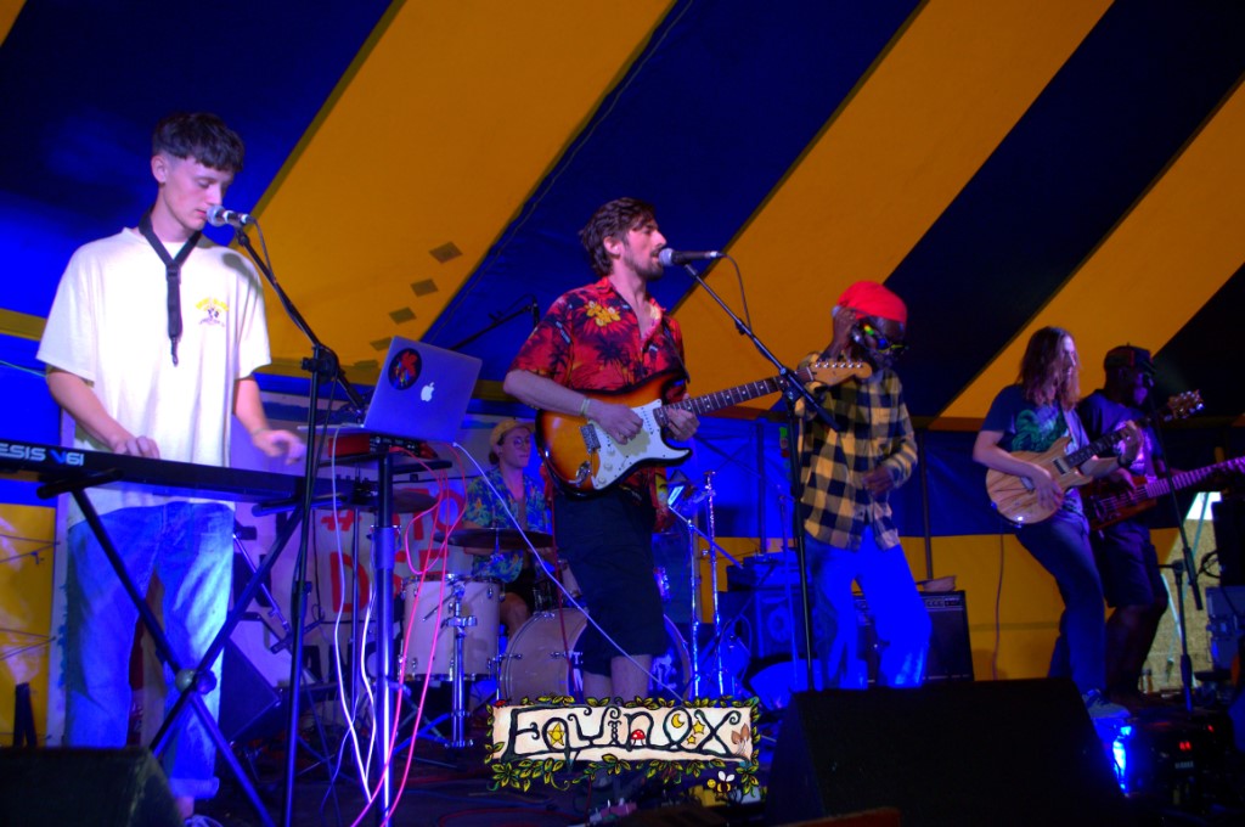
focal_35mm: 27
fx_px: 933
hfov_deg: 67.4
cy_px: 414
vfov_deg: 47.8
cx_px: 622
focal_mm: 18
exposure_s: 1/60
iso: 560
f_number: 3.5
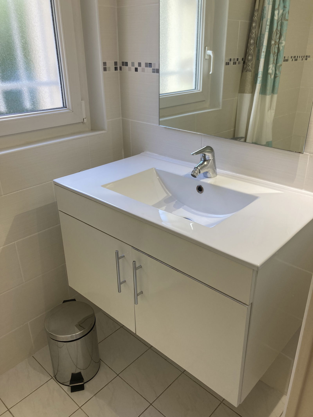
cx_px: 156
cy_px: 208
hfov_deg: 49.7
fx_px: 338
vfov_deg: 63.4
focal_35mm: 28
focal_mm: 3.99
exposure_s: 1/50
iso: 40
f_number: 1.8
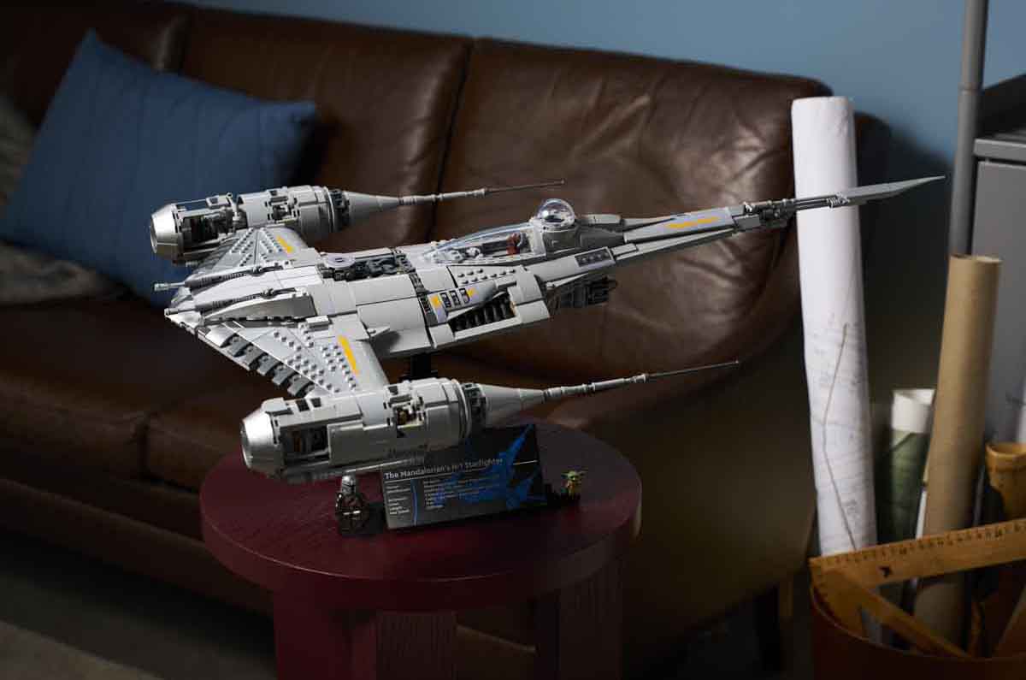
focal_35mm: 62
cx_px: 513
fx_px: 1763
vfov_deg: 21.8
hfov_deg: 32.4
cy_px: 340
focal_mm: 62
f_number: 5.6
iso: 100
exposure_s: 1/10
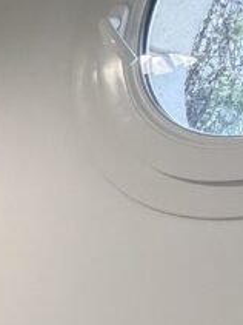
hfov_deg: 14.9
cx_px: -315
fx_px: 637
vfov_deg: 23.0
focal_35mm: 68
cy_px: 491
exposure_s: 1/100
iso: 320
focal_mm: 2.22
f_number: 2.2
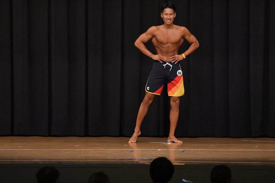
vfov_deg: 6.3
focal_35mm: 217
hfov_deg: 9.5
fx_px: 1657
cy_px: 92
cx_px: 138
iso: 6400
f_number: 5.6
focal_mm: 145
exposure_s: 1/400
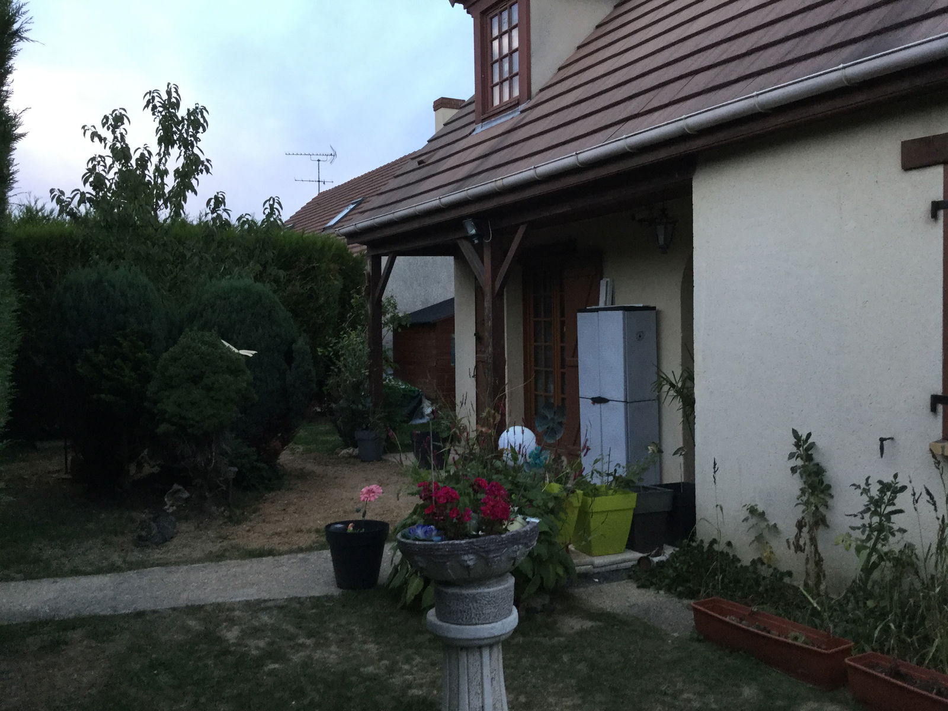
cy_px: 356
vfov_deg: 45.4
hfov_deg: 58.4
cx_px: 474
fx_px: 849
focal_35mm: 31
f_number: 2.4
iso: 100
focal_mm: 3.3
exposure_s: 1/33
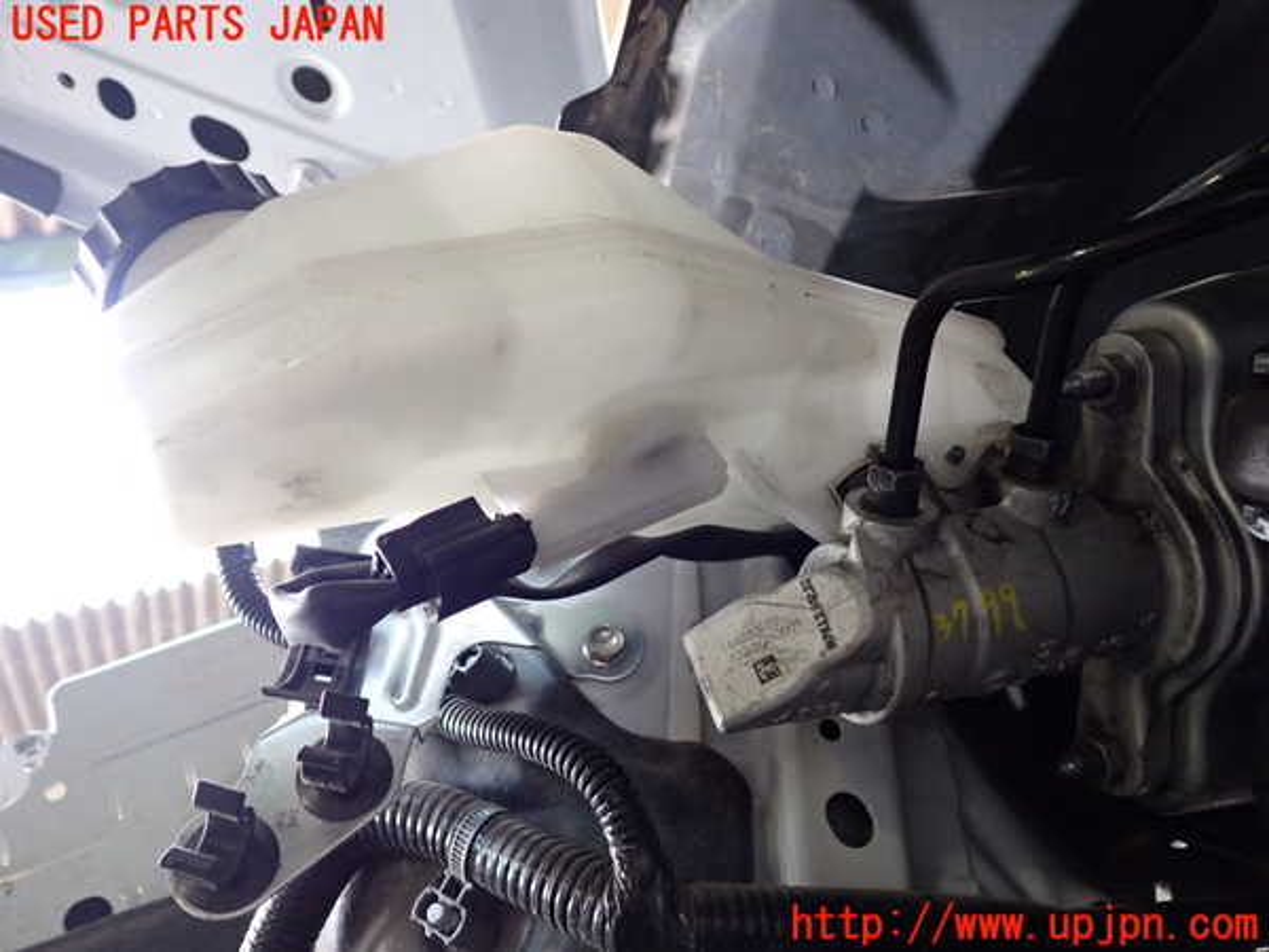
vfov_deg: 46.8
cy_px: 476
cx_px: 634
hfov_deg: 60.0
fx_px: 1100
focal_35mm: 30
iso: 500
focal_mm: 5.4
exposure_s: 1/40
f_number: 2.3
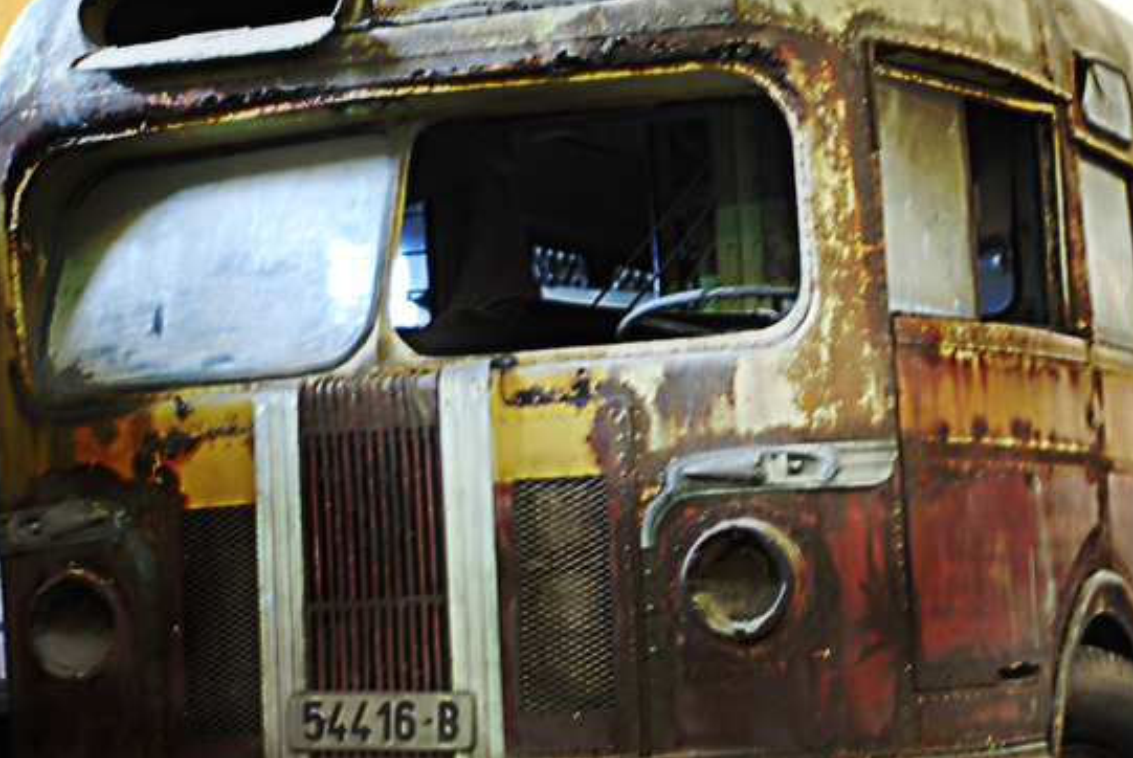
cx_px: 720
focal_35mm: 111
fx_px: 3497
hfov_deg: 18.4
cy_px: 419
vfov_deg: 12.4
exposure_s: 1/1.6
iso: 200
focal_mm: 50
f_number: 1.8
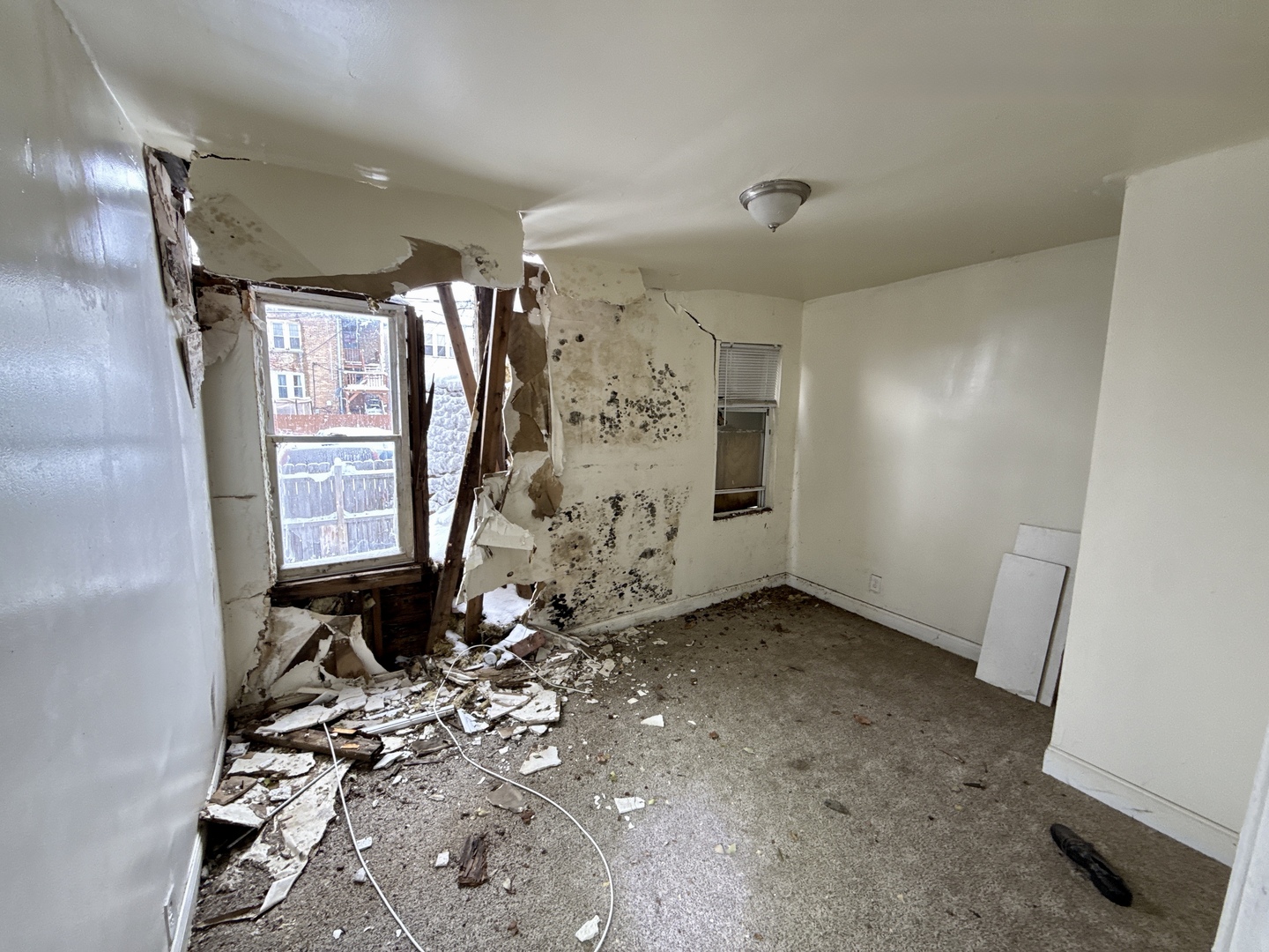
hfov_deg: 102.1
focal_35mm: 14
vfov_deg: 85.7
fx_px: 513
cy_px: 476
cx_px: 634
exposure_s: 1/99
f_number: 2.2
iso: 160
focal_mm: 2.22
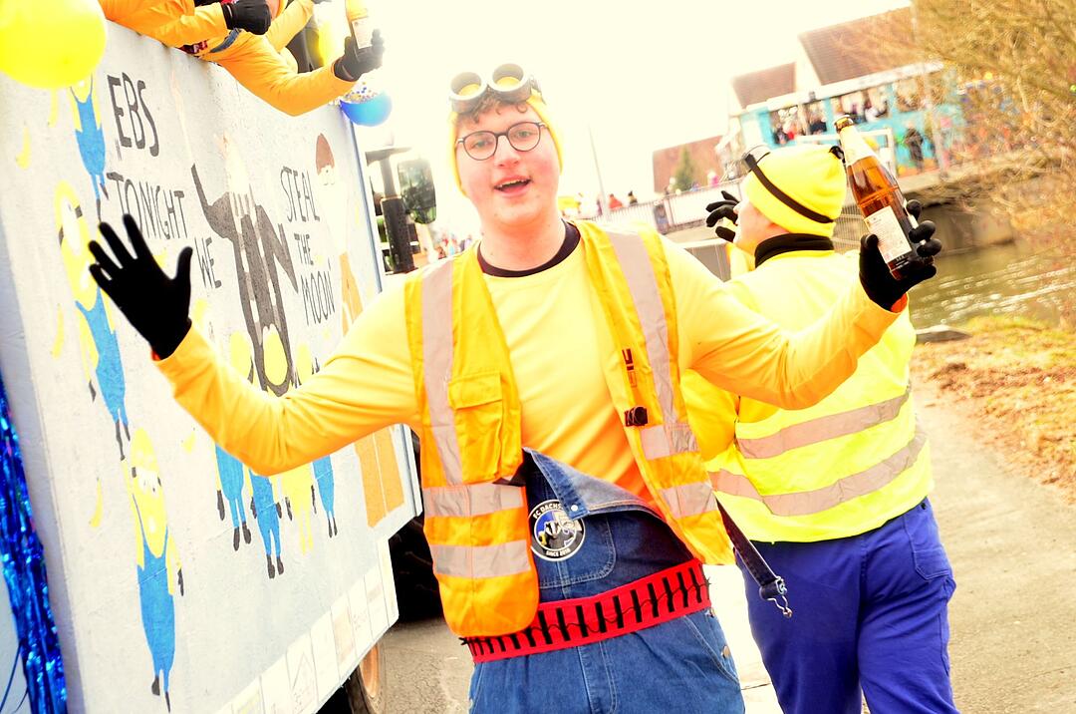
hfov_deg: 27.0
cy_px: 357
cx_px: 538
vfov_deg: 18.1
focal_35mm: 75
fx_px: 2238
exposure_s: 1/100
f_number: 5.6
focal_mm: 50
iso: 400
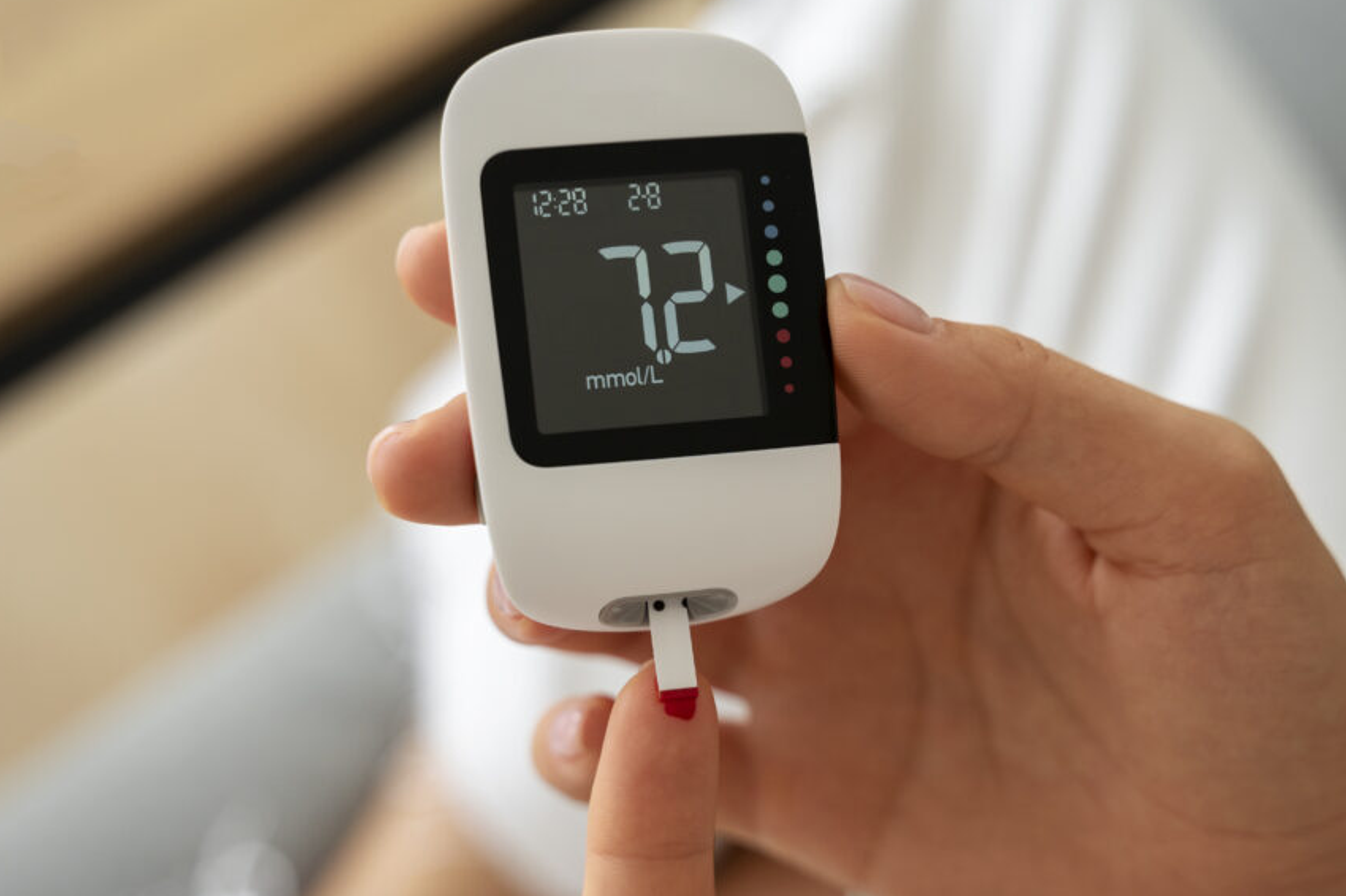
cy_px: 465
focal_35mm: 59
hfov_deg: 33.9
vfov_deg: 23.0
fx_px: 2205
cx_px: 702
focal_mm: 49
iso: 640
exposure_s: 1/250
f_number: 3.5
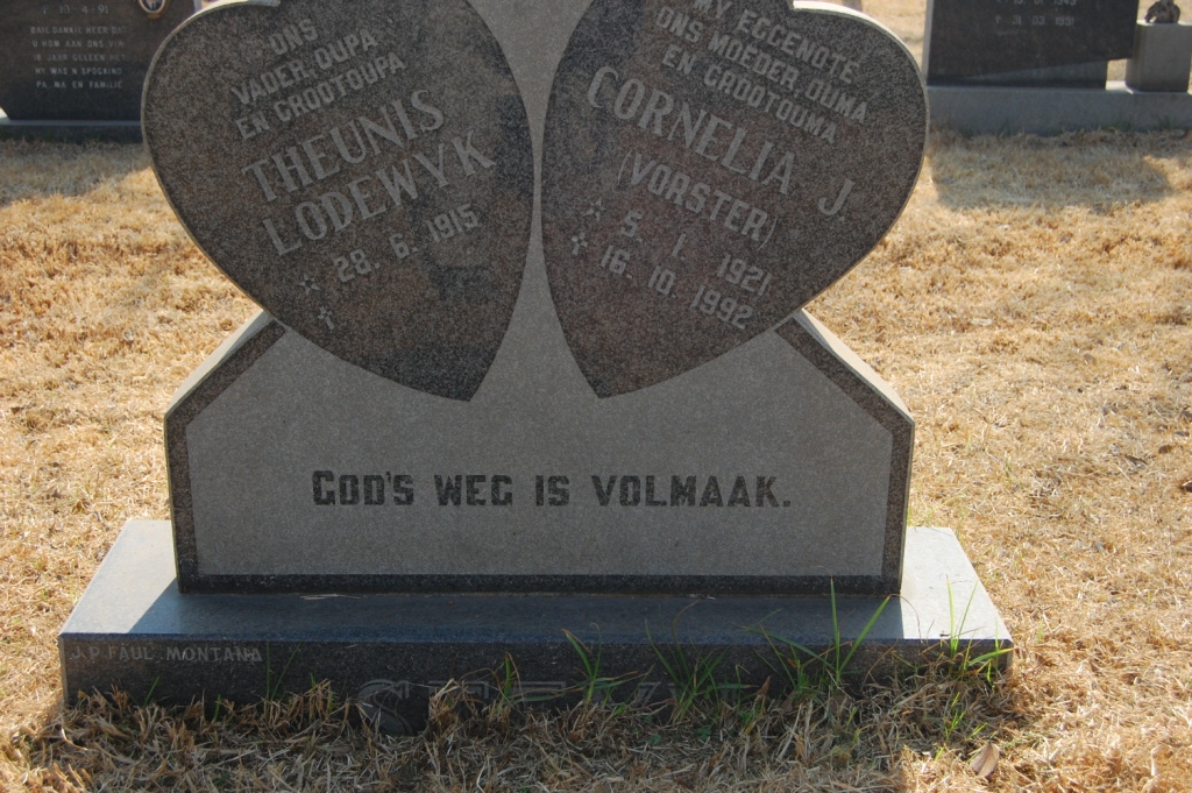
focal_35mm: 48
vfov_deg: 28.0
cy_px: 396
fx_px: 1588
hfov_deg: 41.1
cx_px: 596
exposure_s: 1/500
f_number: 7.1
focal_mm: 32
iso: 400
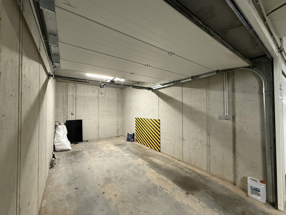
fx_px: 116
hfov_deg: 102.1
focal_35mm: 14
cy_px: 108
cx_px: 143
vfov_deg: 85.7
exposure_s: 1/50
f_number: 2.2
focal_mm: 2.22
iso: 400
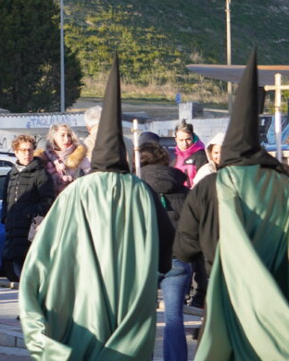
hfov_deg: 4.9
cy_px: 198
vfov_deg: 6.2
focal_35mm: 314
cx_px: -143
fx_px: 3357
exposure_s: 1/200
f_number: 5
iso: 100
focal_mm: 68
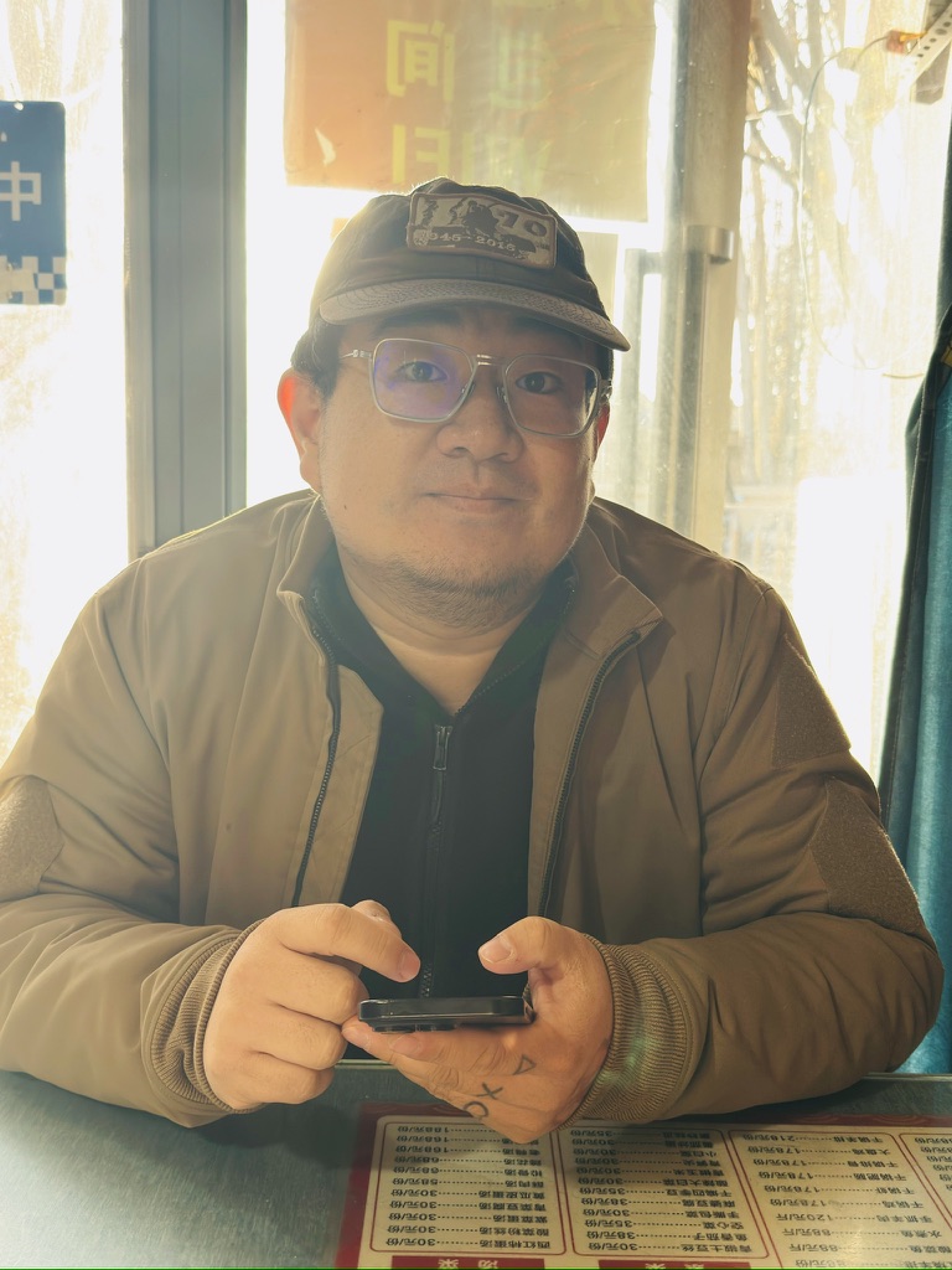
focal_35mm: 36
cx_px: 476
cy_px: 635
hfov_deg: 39.7
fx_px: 1320
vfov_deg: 51.4
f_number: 1.78
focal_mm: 6.76
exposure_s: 1/85
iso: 160
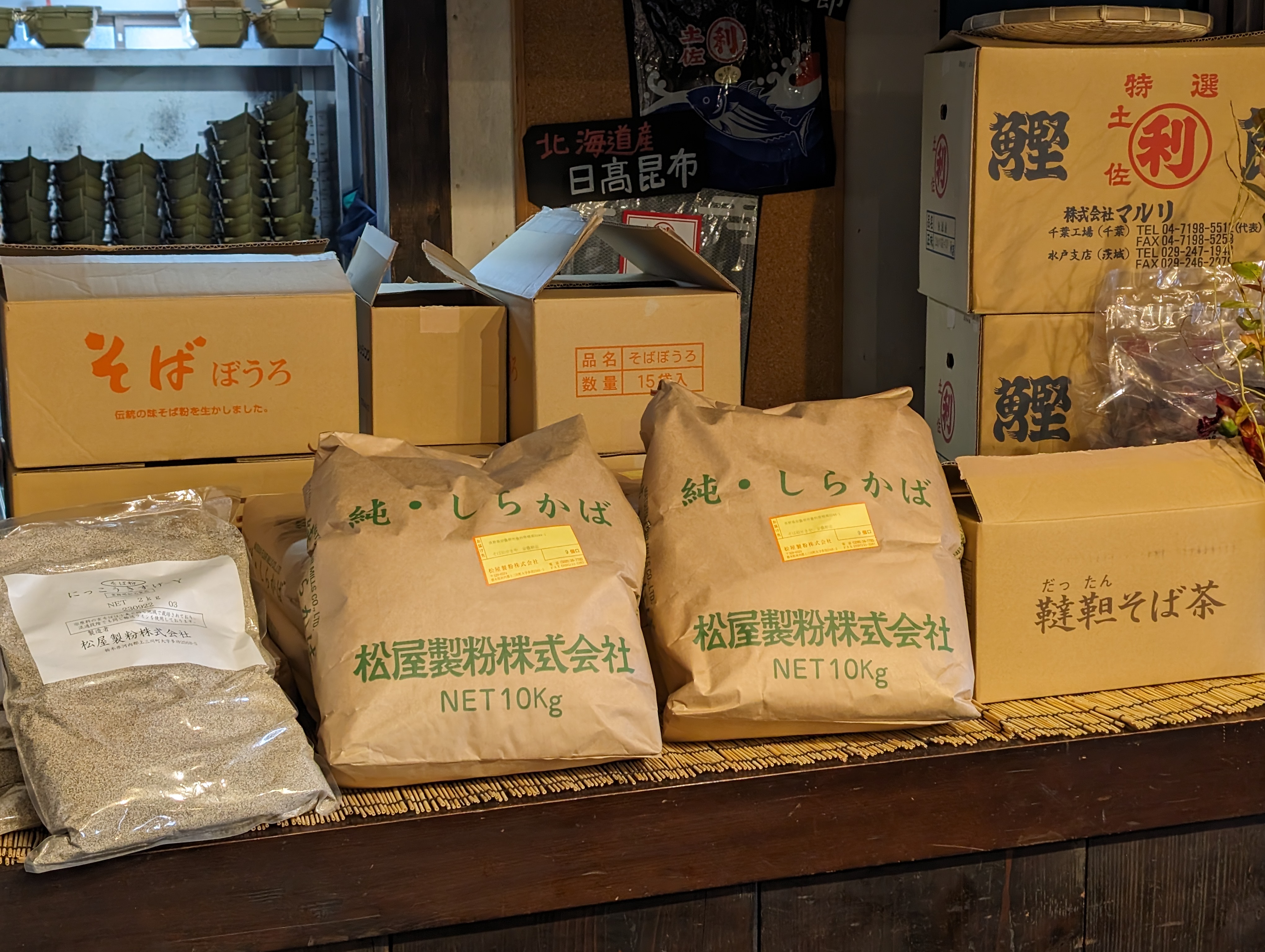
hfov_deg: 38.9
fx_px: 1793
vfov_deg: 29.7
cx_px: 632
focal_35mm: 49
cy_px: 476
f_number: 1.68
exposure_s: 1/68.9
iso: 181
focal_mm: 6.9
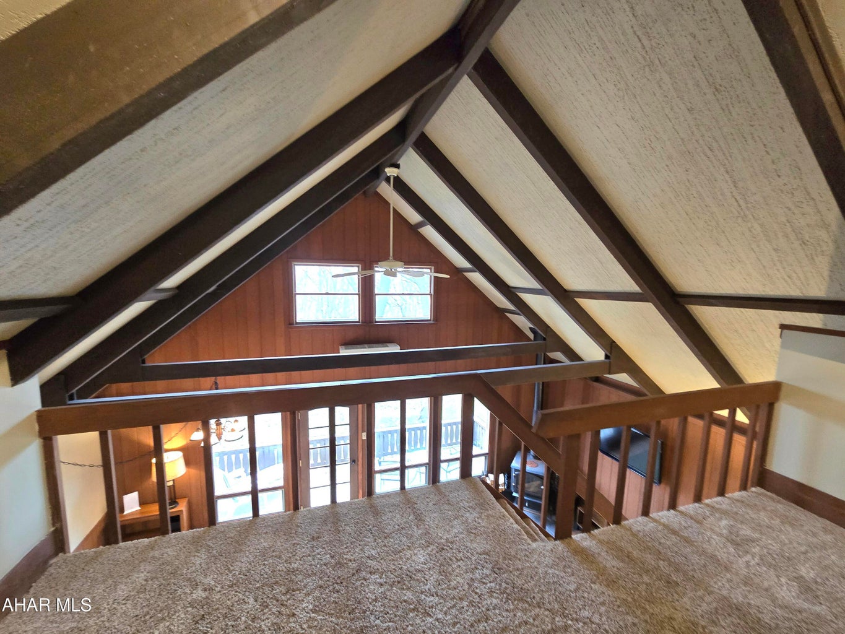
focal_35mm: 13
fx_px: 317
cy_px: 317
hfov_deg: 106.2
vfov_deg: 89.9
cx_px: 422
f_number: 2.2
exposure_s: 1/60.2
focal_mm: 2.2
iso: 400
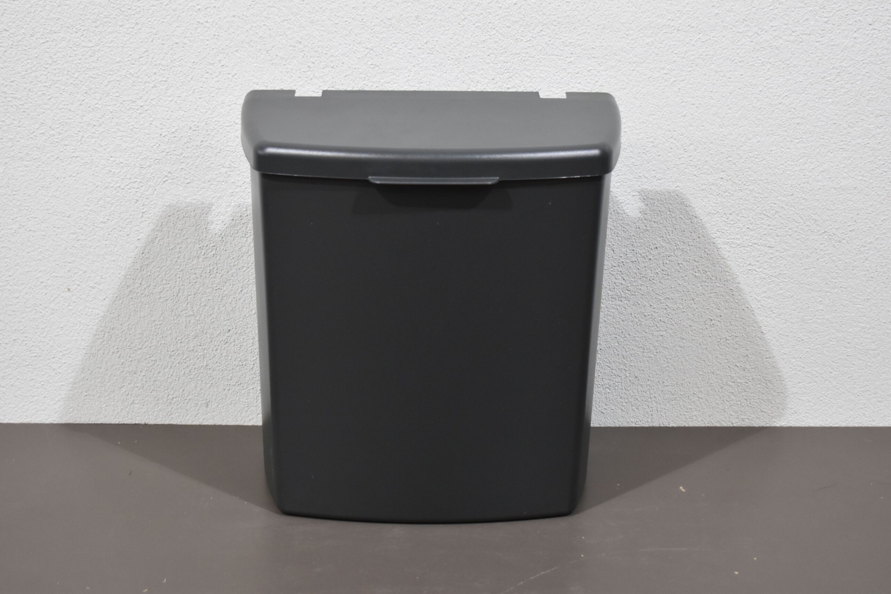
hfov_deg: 29.9
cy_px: 297
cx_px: 446
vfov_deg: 20.2
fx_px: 1671
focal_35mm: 68
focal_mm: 45
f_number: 5
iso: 1000
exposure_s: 1/125
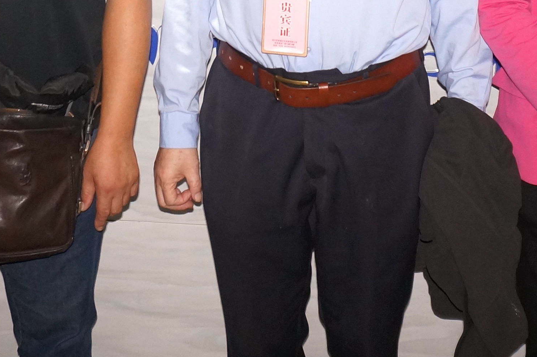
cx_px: 275
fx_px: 1177
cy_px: -111
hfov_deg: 25.7
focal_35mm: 79
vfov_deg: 16.3
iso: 800
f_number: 3.5
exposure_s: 1/125
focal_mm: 16
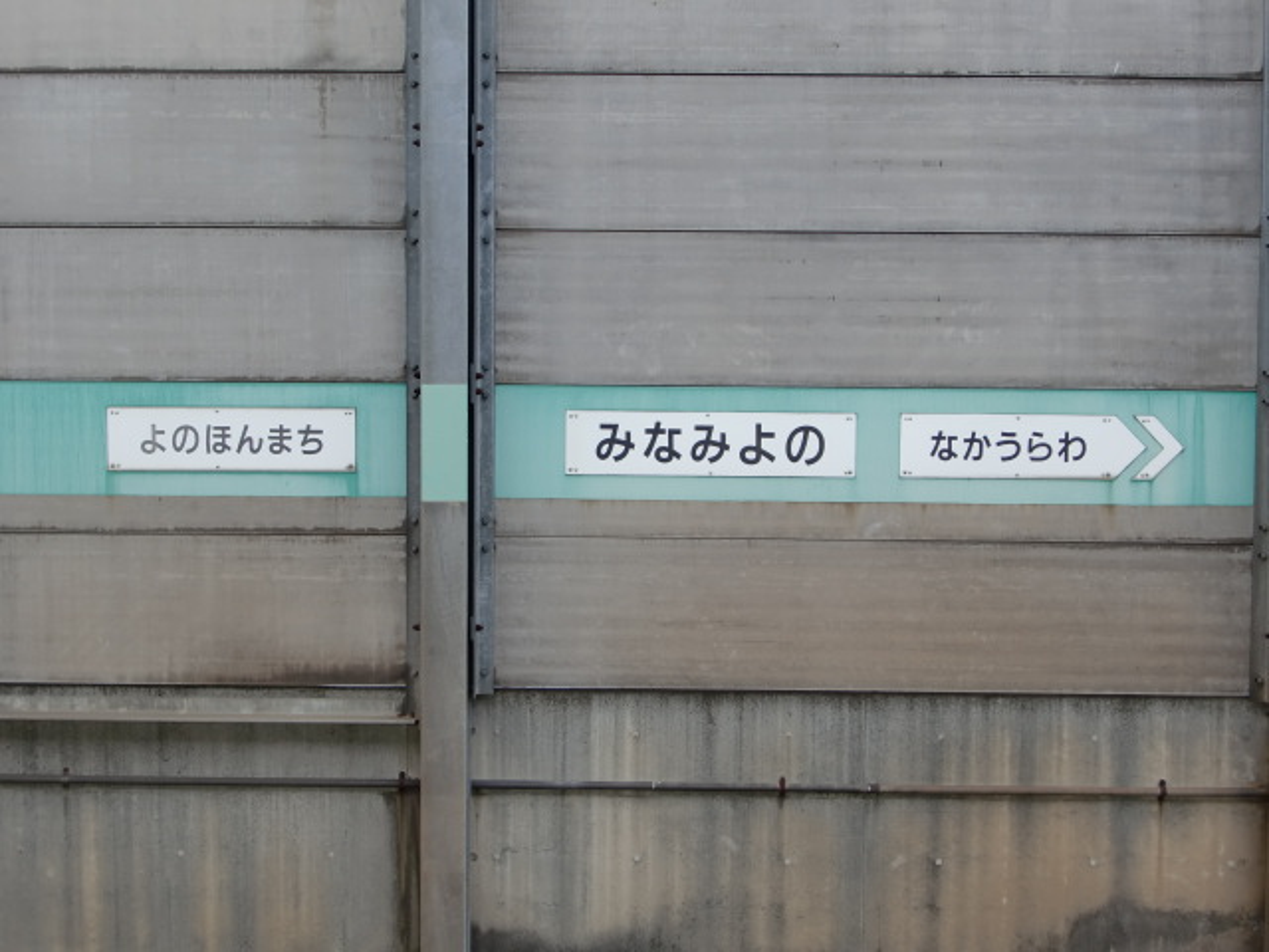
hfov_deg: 29.4
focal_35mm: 66
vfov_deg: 22.3
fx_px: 2420
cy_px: 476
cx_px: 634
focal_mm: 11.7
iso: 64
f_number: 4.1
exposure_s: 1/160
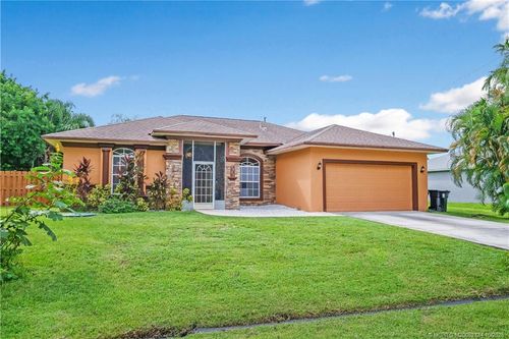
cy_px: 170
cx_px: 254
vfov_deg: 51.3
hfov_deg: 71.5
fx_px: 353
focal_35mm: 25
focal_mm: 25
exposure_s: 1/4000
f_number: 8
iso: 2000
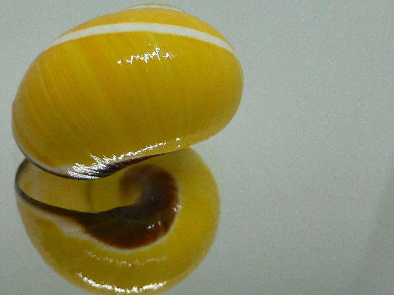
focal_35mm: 55
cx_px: 137
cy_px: 125
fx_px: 626
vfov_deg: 26.5
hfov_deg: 34.7
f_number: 2.8
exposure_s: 1/60
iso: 200
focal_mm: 4.6
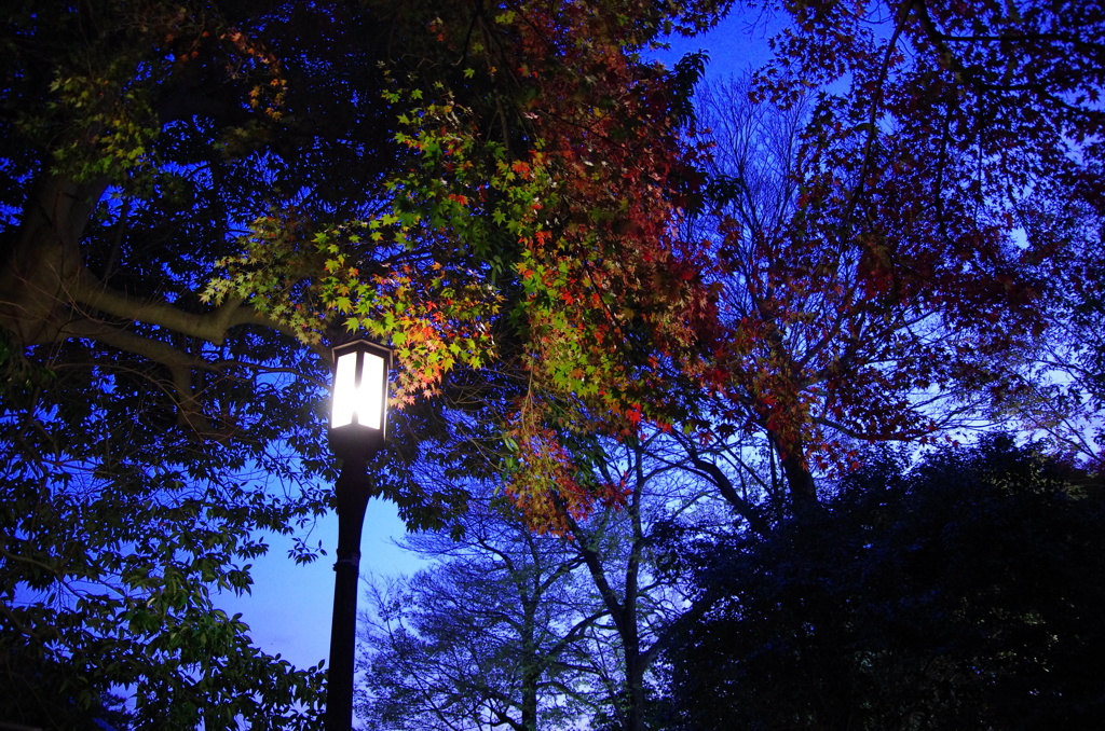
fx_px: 827
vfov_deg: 47.7
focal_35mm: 27
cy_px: 366
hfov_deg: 67.5
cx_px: 552
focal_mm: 18
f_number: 3.5
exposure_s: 1/60
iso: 3200
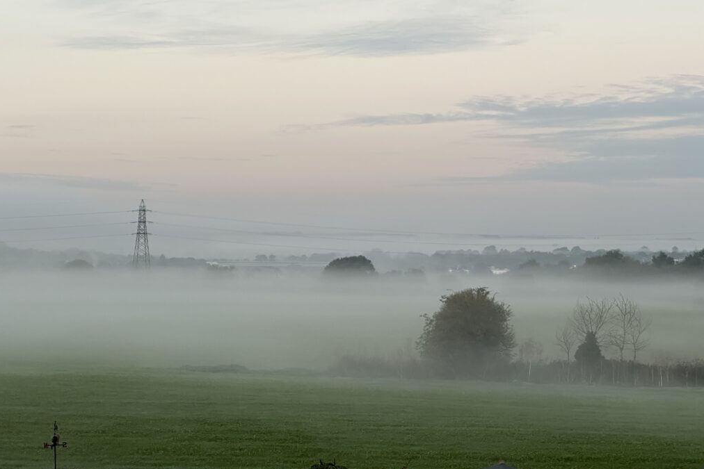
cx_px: 353
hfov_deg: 25.1
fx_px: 1584
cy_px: 211
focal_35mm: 81
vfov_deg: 16.9
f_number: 2.8
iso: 200
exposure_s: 1/100
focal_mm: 9
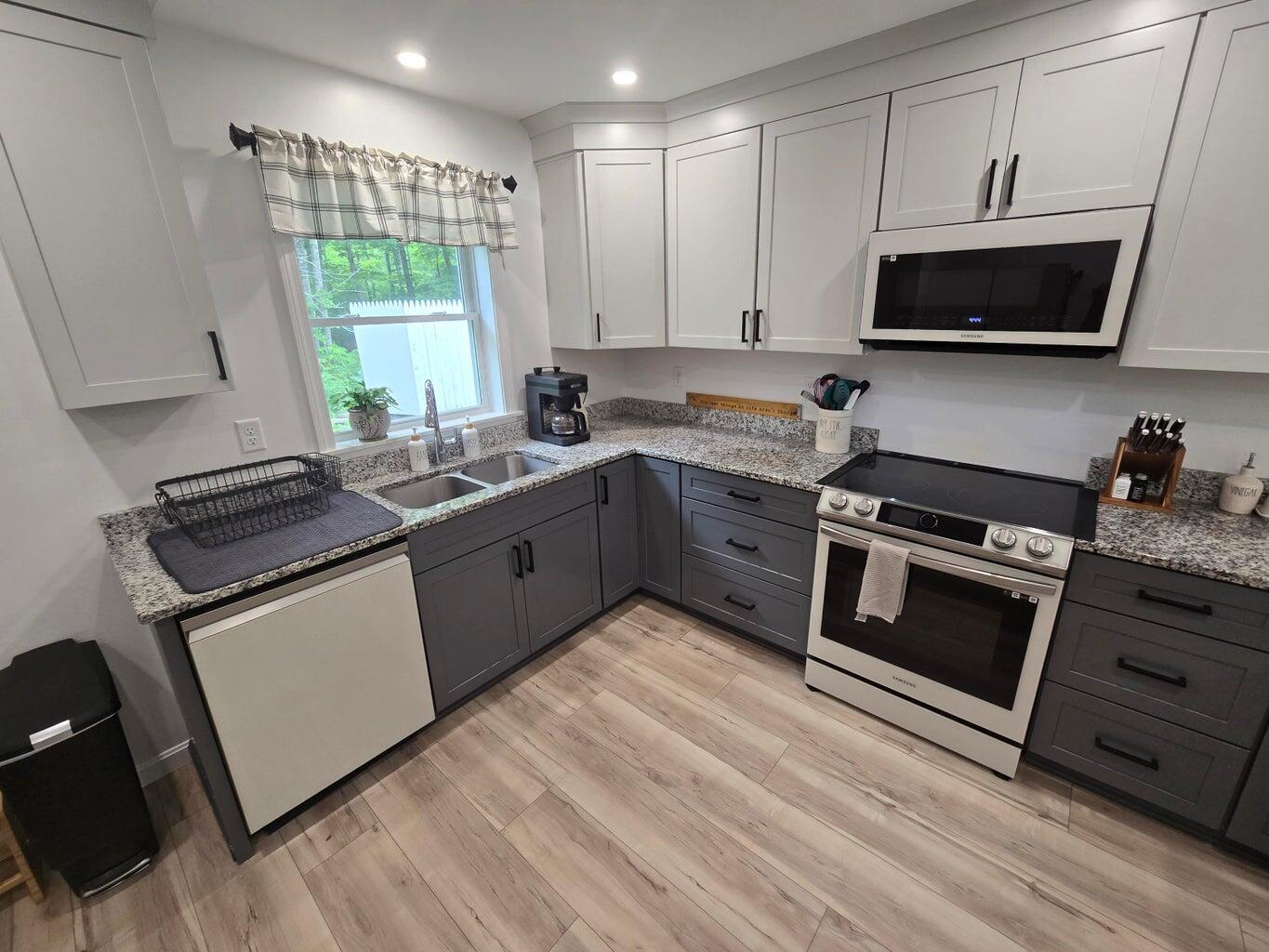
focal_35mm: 13
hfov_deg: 106.2
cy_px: 476
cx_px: 634
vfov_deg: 89.9
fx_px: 477
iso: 125
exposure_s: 1/60
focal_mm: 2.2
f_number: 2.2
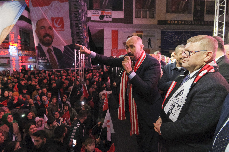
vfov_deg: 55.1
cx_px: 114
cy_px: 76
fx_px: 146
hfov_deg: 76.1
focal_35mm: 23
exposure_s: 1/160
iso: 6400
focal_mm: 15
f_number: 3.5
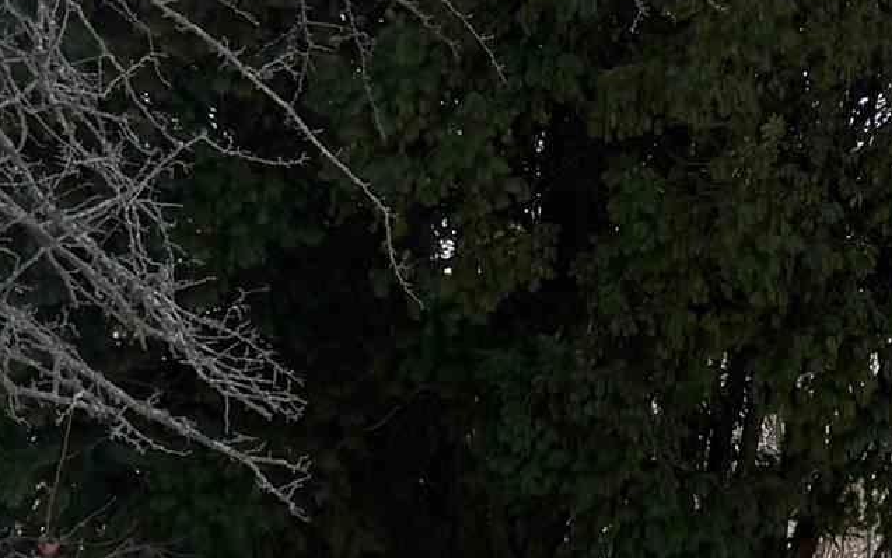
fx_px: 3233
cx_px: 1539
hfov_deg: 14.1
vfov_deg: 9.8
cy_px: 471
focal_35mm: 133
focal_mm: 5.96
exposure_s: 1/2451
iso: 64
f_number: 1.6
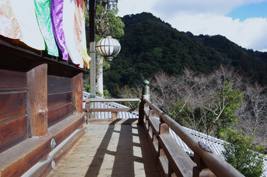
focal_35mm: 31
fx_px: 229
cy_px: 88
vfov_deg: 42.1
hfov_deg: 60.4
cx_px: 134
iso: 640
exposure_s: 1/500
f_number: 9
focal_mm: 21
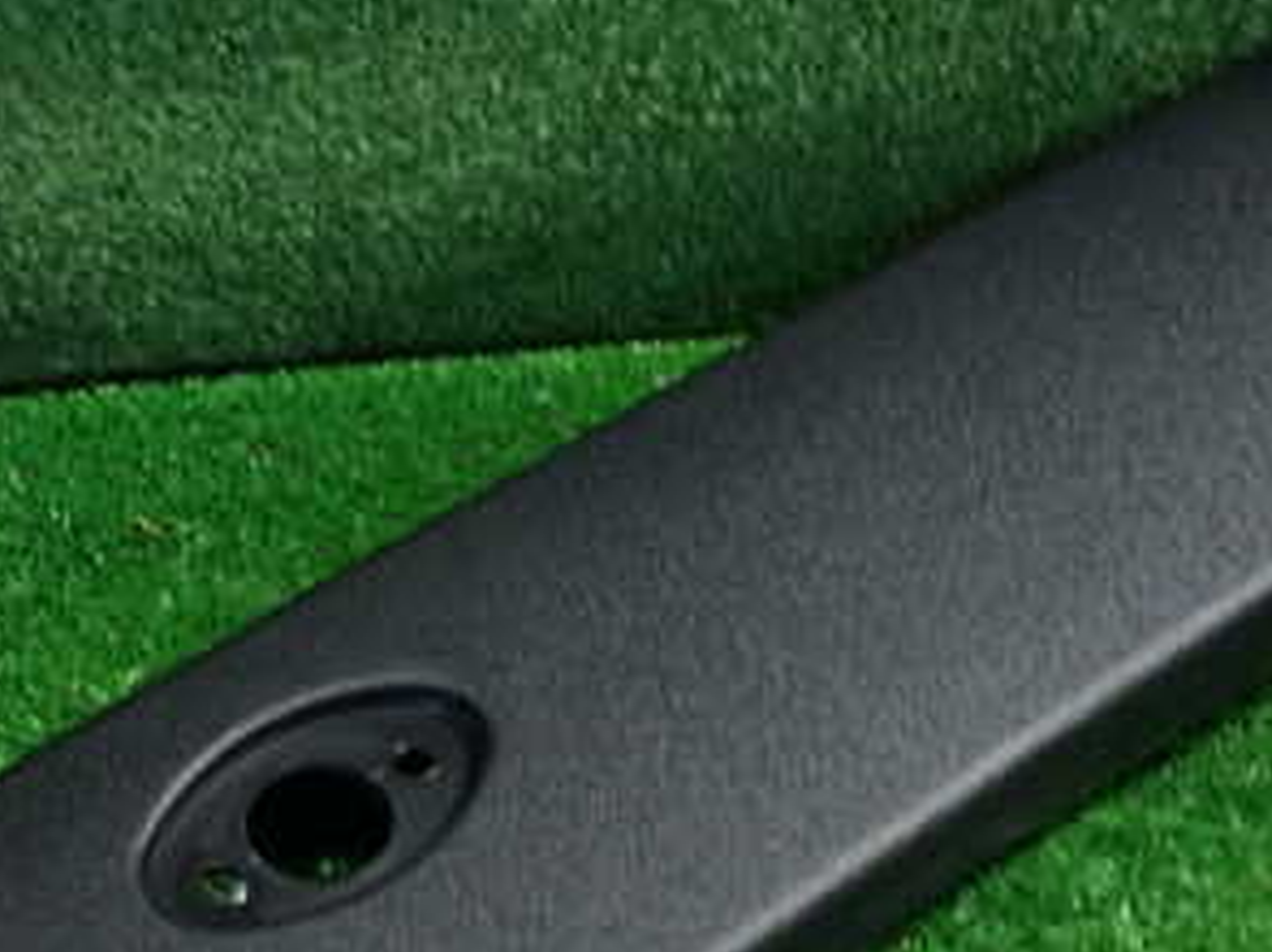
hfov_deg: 31.7
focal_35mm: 61
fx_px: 2241
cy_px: 758
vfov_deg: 23.7
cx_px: 573
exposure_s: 1/30
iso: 250
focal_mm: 5.4
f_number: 2.3
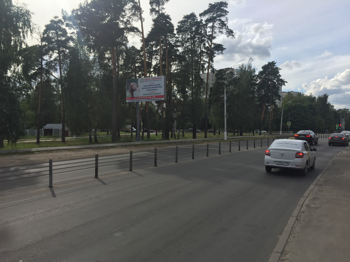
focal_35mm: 29
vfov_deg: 48.2
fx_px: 293
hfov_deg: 61.7
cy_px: 131
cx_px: 175
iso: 32
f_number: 2.2
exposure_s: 1/1883
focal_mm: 4.15
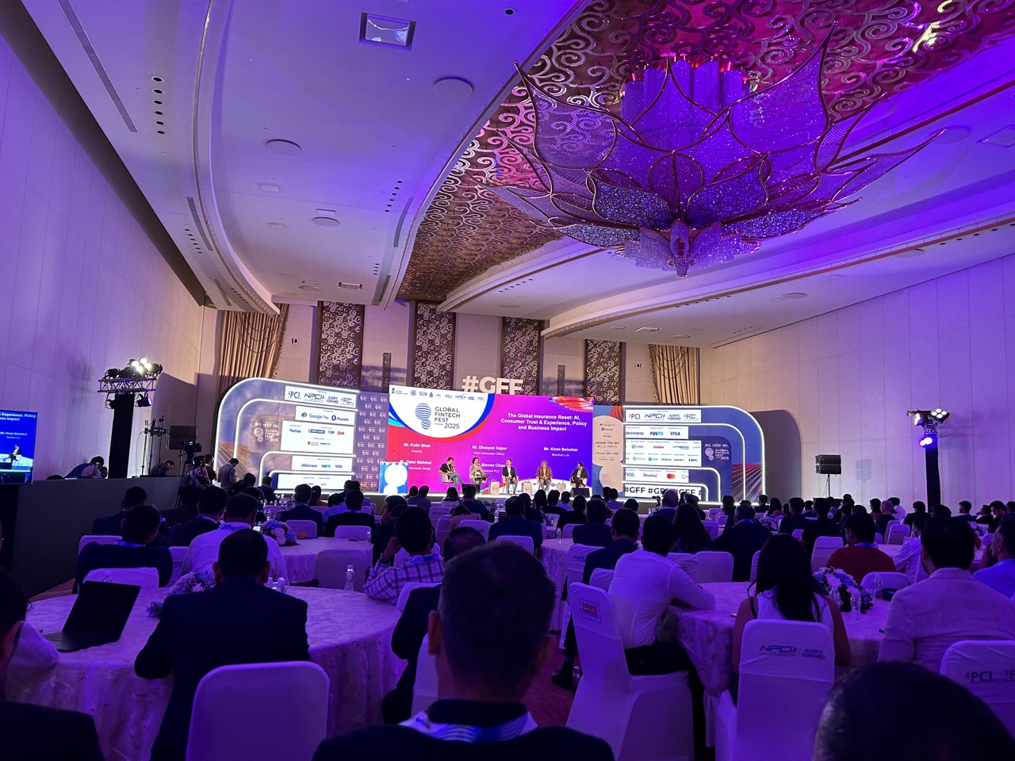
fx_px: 762
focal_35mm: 26
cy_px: 380
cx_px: 508
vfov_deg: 53.1
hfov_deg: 67.3
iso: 160
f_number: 1.5
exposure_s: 1/59
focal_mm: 5.7
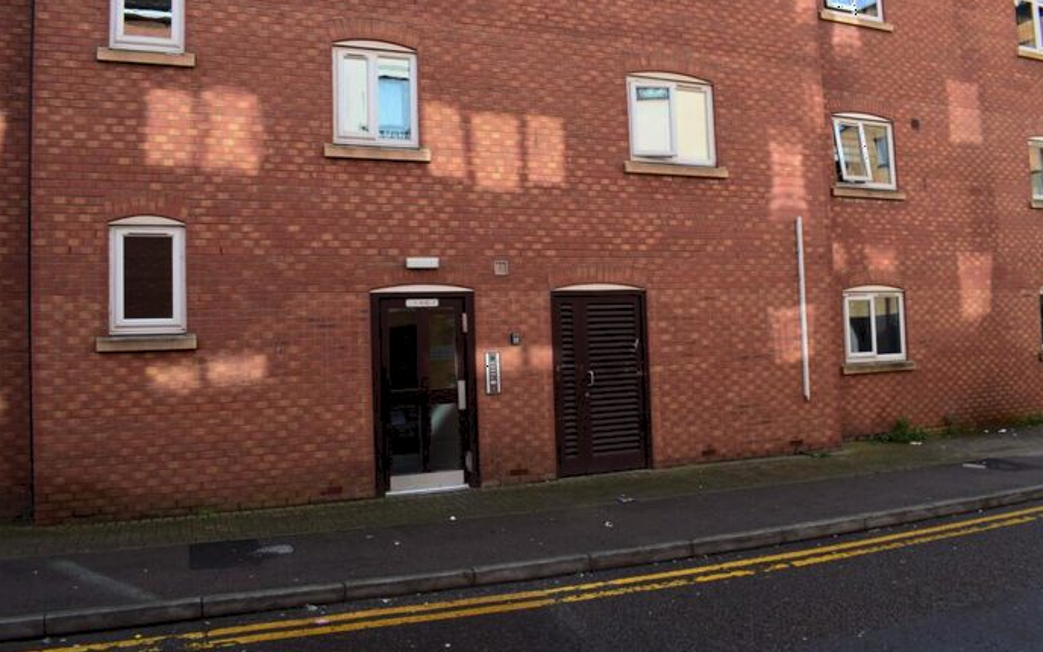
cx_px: 523
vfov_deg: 44.5
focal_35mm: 28
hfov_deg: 66.5
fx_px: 796
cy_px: 302
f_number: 10
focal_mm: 18
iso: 400
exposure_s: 1/200
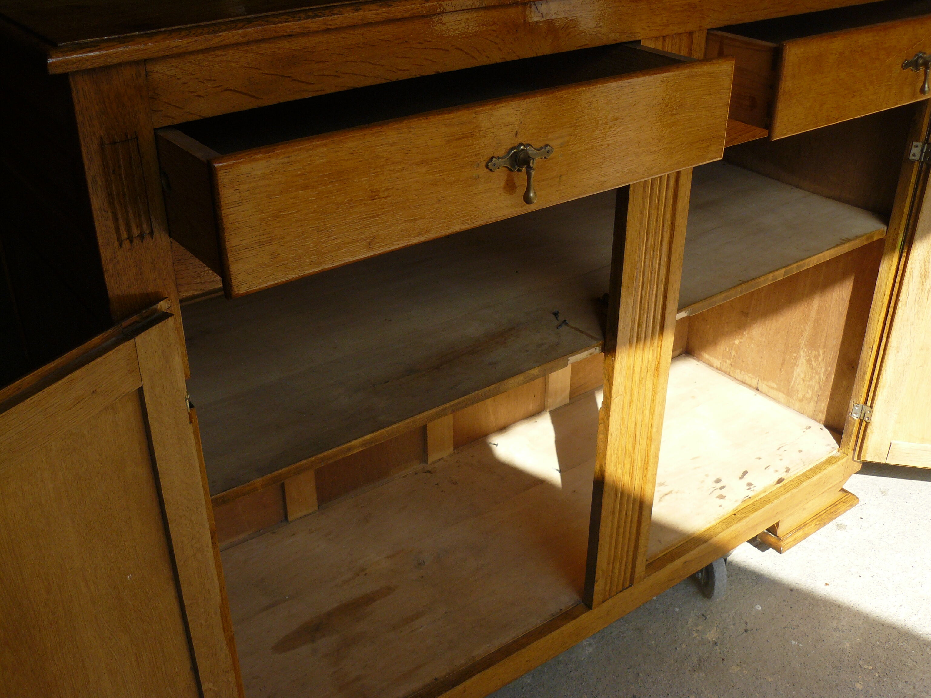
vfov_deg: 39.7
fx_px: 968
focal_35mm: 36
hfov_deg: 51.4
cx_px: 466
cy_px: 349
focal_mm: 6
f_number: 4.5
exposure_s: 1/200
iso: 100
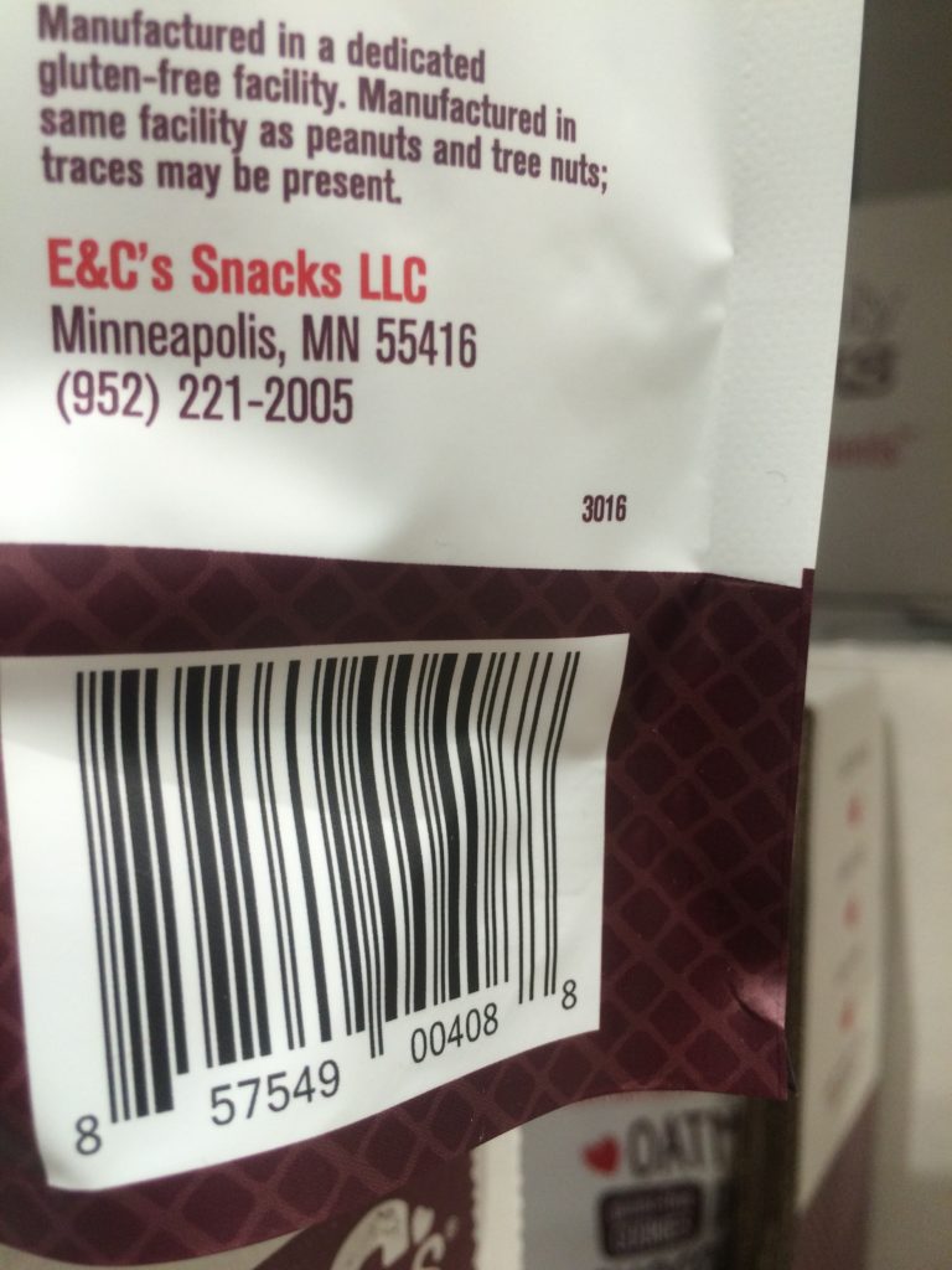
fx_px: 1063
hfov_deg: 48.2
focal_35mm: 29
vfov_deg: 61.7
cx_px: 476
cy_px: 635
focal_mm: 4.15
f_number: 2.2
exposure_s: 1/33
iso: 100
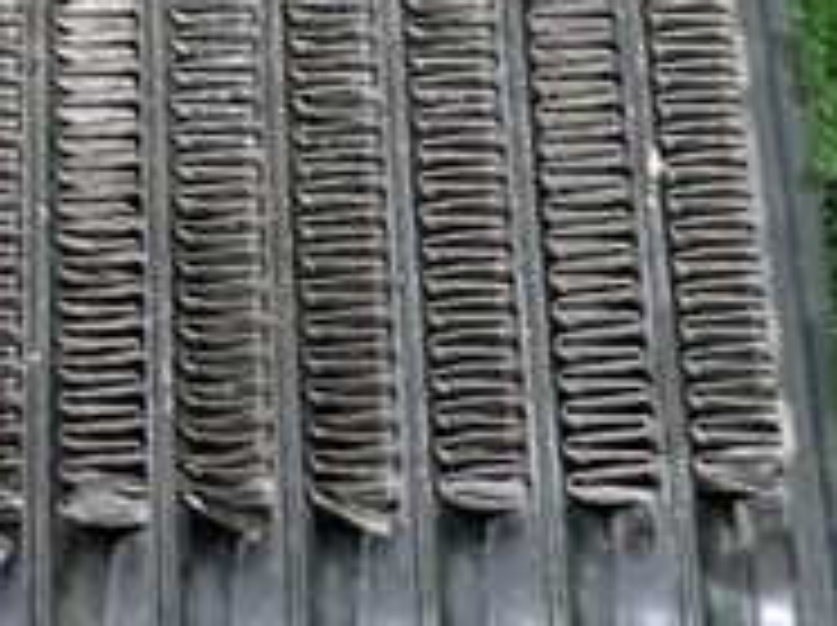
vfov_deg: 14.7
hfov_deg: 20.2
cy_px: -126
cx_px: 261
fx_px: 2342
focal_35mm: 97
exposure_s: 1/50
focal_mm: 5.4
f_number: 2.3
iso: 500
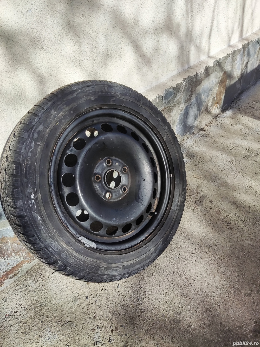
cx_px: 130
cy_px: 174
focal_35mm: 25
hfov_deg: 54.9
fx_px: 250
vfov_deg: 69.4
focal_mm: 4.71
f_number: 1.79
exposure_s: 1/1515
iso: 50
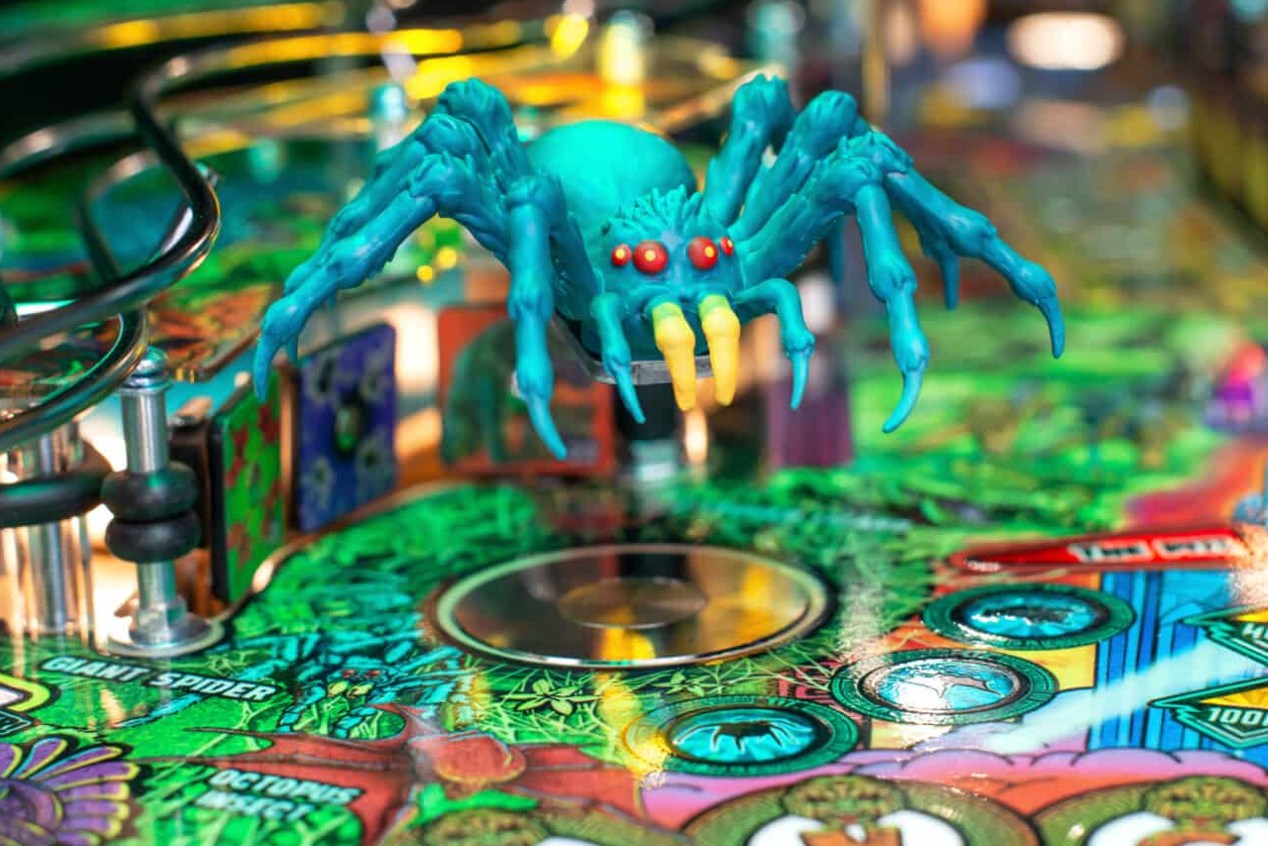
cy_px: 309
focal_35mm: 80
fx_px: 2818
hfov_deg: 25.3
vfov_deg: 17.0
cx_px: 686
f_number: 5
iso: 320
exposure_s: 1/60
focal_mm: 50
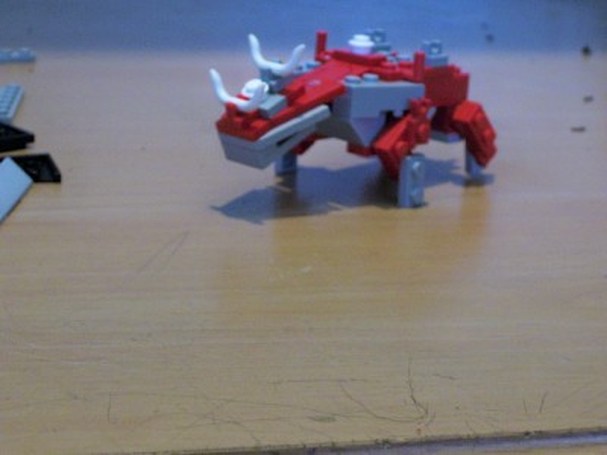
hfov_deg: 22.5
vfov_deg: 17.0
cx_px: 304
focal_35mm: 87
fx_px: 1526
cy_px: 228
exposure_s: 1/8
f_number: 4.3
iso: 160
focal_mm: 14.3
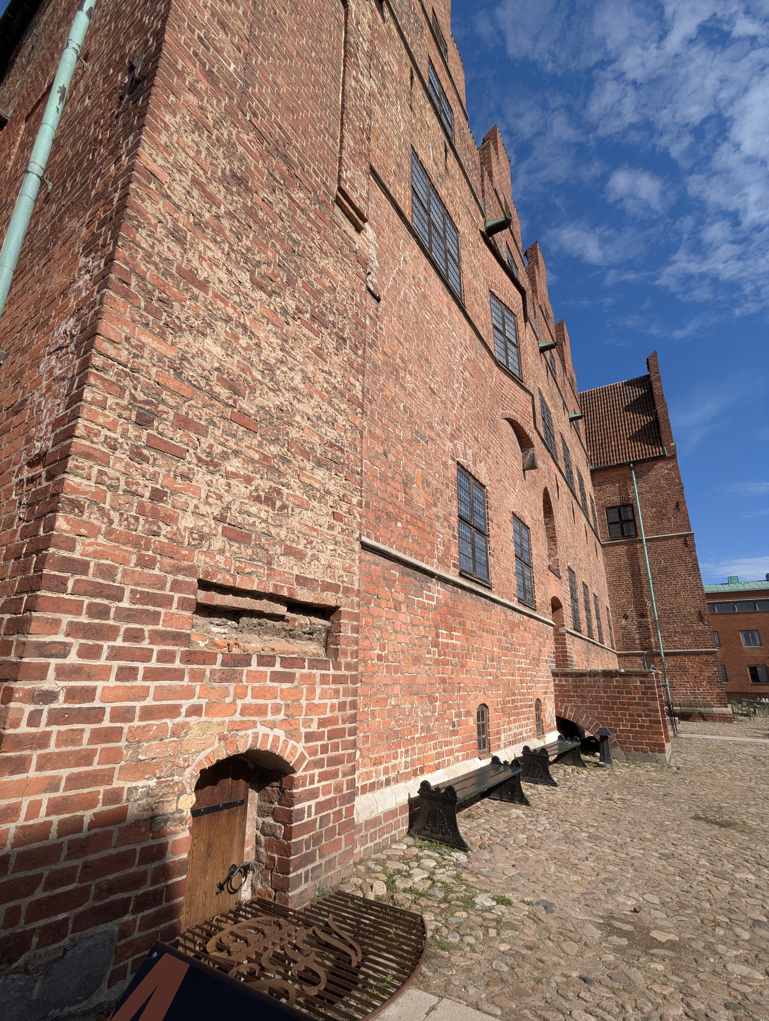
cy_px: 510
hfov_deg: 78.2
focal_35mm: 16
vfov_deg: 94.4
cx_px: 384
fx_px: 473
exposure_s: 1/2020
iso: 51
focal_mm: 2.35
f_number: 2.2
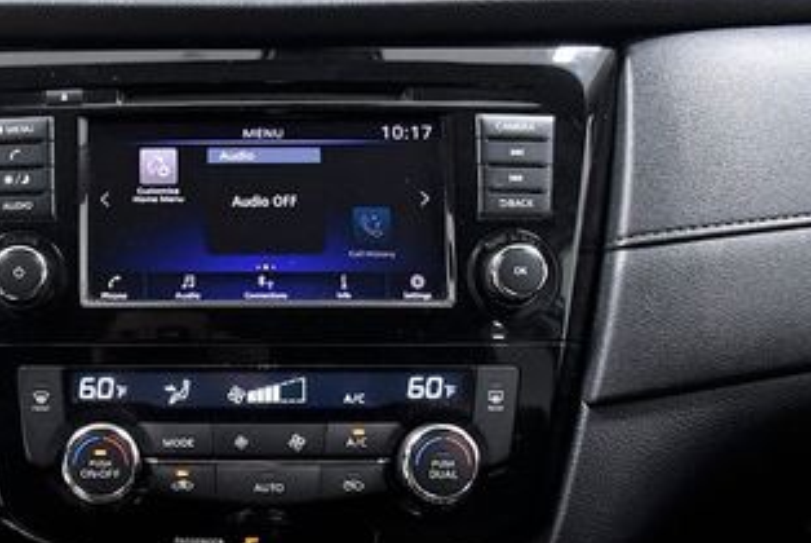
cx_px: 34
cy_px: 384
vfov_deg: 24.5
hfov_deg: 33.6
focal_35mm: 55
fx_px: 1240
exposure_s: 1/125
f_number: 5.6
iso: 2500
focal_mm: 18
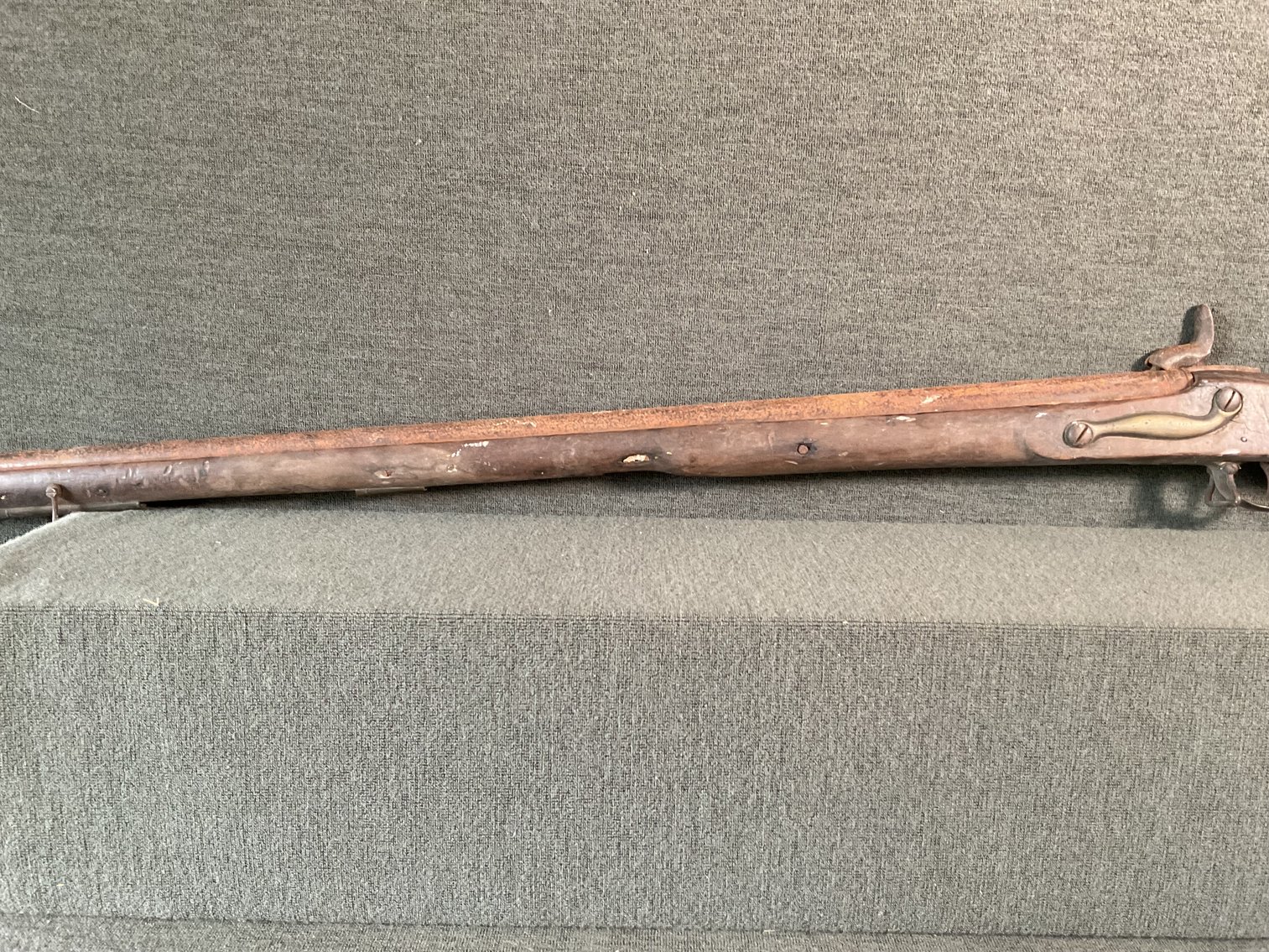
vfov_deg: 48.2
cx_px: 634
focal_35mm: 29
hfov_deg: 61.7
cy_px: 476
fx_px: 1063
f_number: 1.8
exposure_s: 1/60
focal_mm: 3
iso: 200
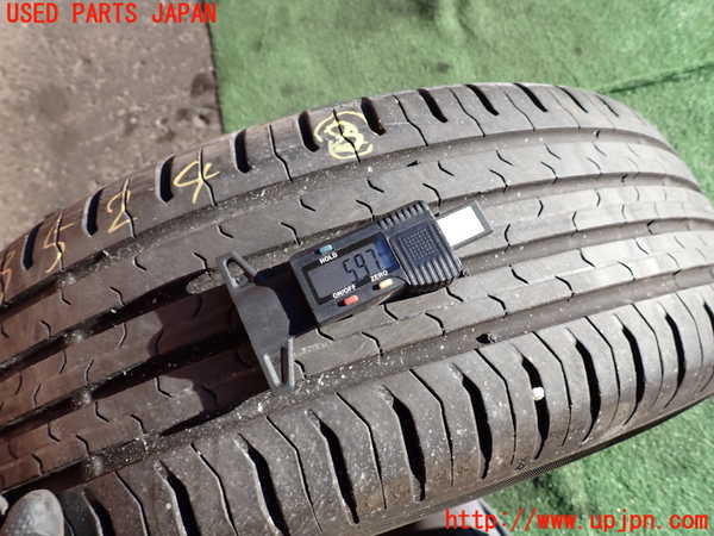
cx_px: 357
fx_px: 516
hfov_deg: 69.4
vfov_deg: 54.9
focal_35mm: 25
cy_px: 268
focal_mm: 4.5
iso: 100
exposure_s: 1/400
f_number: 2.8
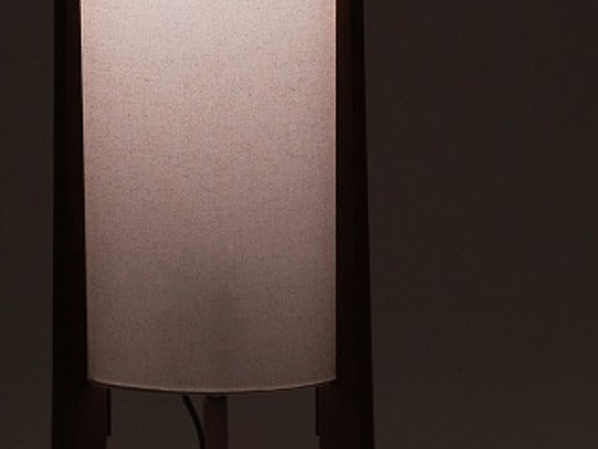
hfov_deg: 6.3
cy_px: -247
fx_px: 5444
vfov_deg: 4.7
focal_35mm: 315
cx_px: 208
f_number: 8
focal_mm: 63
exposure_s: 1/8
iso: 400
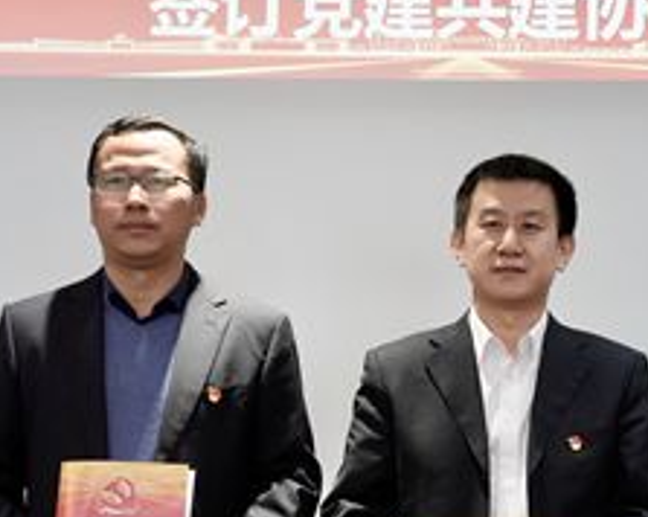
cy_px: 433
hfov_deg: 18.9
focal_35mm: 101
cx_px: 468
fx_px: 1935
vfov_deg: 15.1
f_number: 6.3
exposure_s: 1/100
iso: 5000
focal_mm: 40
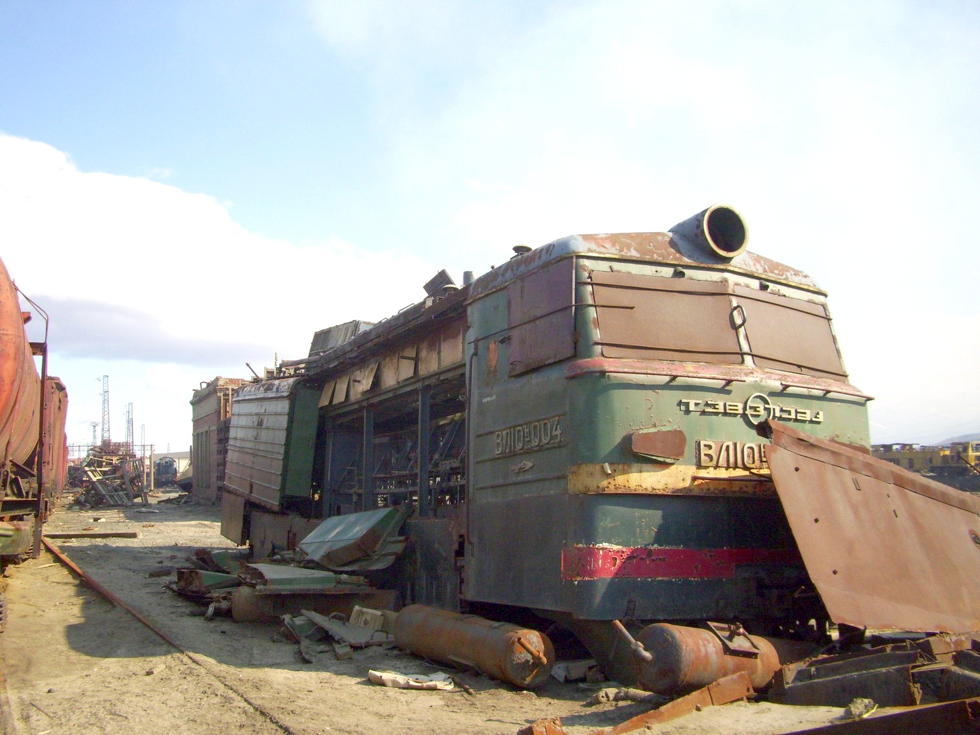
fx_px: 963
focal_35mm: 34
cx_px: 490
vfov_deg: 41.8
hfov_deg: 54.0
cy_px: 368
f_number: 5.6
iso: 125
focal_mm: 5.7
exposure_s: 1/320
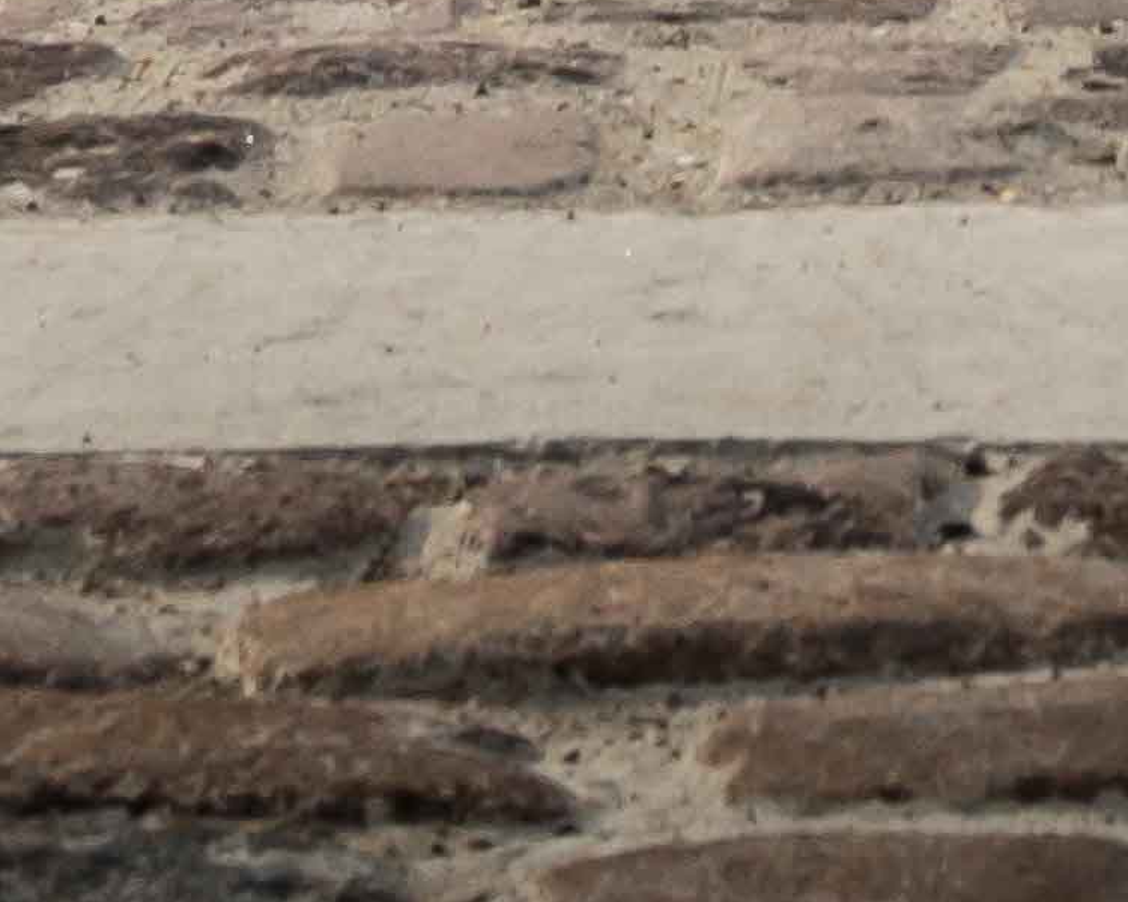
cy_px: -2586
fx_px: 13554
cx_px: 2053
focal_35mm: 406
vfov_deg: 3.6
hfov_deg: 4.7
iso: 200
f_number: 8
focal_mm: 45
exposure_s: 1/100
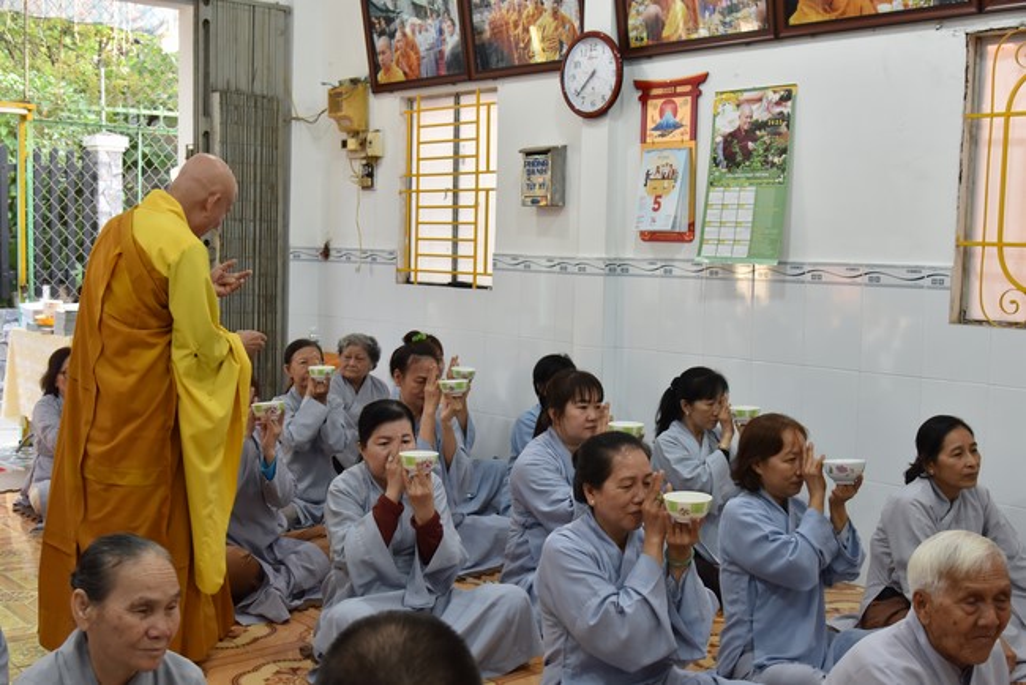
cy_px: 342
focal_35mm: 44
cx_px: 513
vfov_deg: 30.5
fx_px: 1254
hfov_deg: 44.5
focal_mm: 44
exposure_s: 1/160
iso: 1600
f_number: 6.3
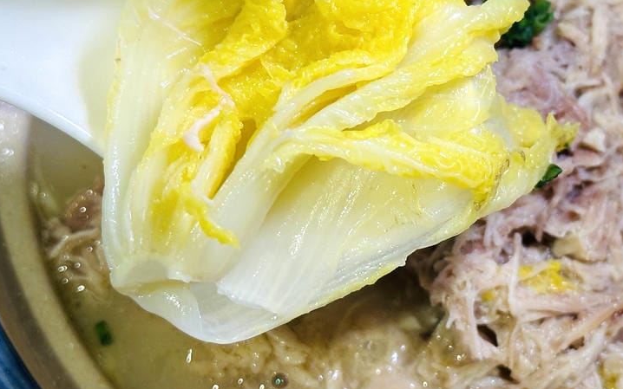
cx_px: 391
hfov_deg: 24.3
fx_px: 1443
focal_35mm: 85
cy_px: 126
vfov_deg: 15.3
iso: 80
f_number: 1.78
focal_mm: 6.86
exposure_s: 1/120
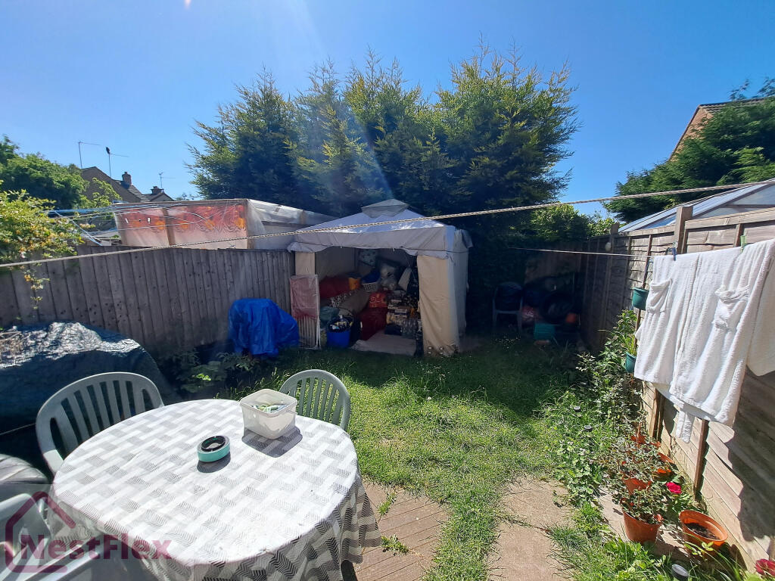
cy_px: 290
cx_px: 388
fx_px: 291
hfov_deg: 106.2
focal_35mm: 13
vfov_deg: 89.9
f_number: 2.2
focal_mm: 1.74
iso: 50
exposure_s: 1/1828
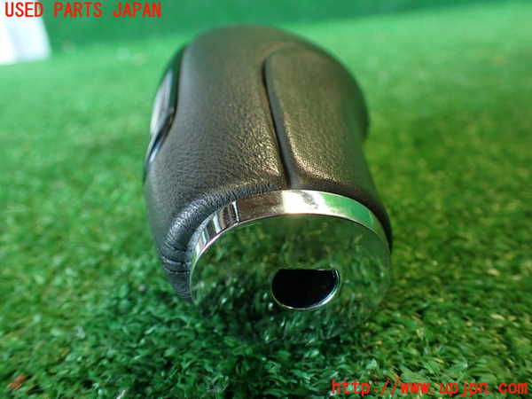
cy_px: 200
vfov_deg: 46.8
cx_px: 266
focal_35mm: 30
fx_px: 461
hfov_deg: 60.0
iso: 200
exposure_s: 1/30
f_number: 2.3
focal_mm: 5.4
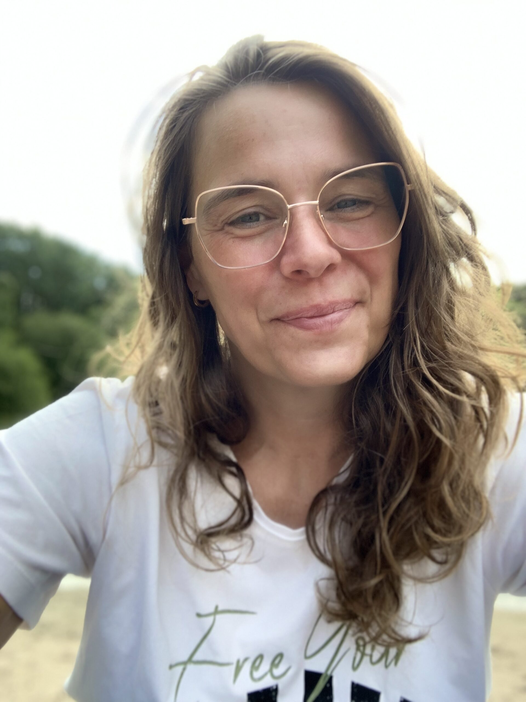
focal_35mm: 32
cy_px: 351
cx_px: 263
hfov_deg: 44.2
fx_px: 648
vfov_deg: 56.8
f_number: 2.2
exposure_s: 1/121
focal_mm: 2.87
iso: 25
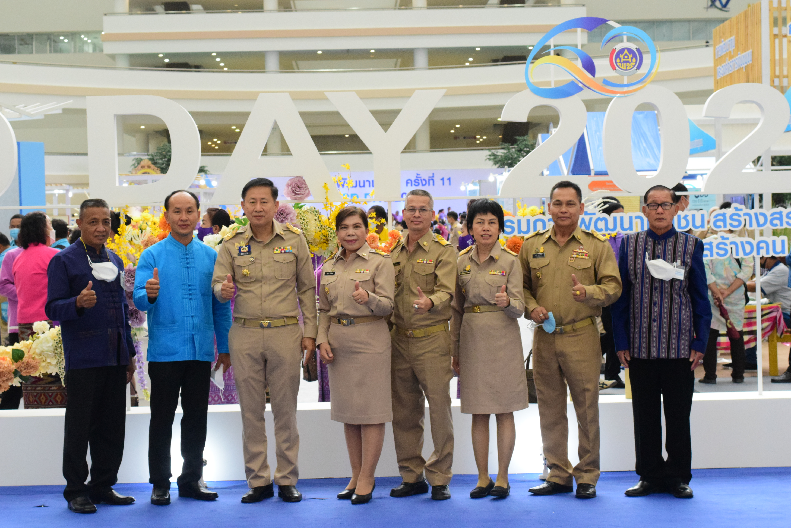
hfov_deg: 27.0
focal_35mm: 75
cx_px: 396
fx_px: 1648
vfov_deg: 18.2
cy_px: 264
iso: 3200
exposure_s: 1/125
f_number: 9
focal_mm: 50
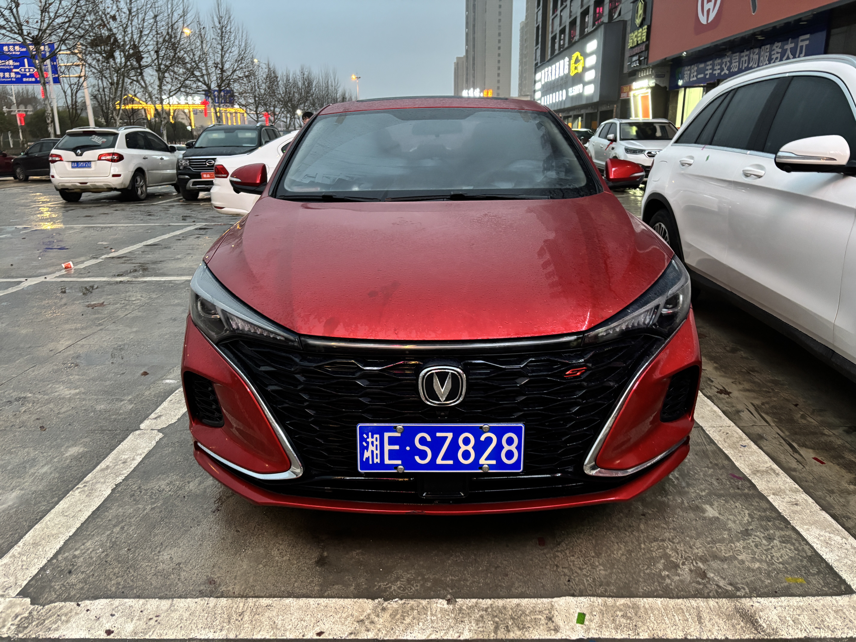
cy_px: 321
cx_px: 428
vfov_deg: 53.1
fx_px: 643
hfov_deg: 67.3
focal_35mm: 26
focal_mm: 5.96
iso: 640
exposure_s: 1/40
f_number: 1.6
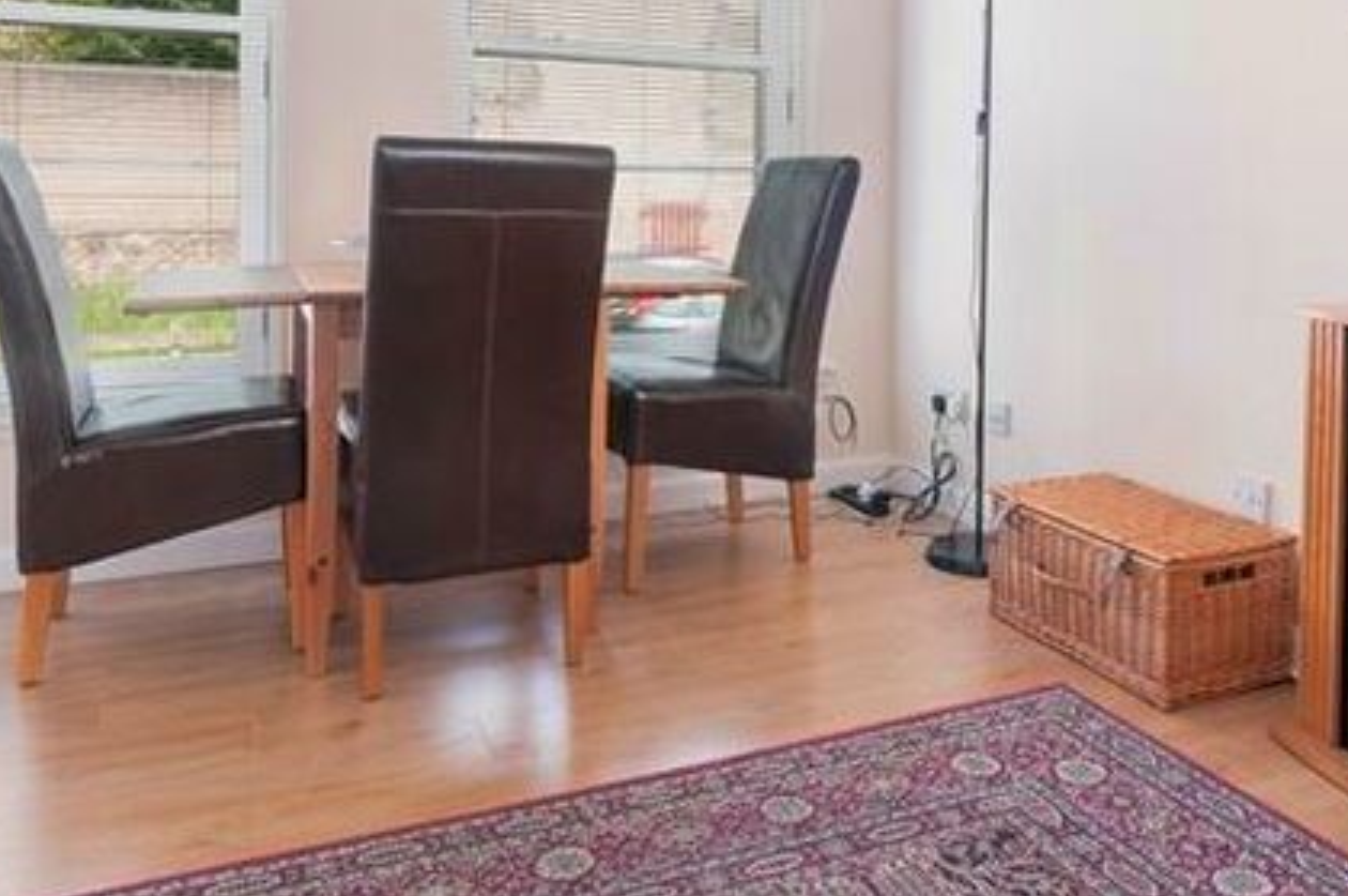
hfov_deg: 61.7
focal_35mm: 30
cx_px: 773
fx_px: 1122
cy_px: 165
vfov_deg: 41.4
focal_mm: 12
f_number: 9
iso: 200
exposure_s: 1/125
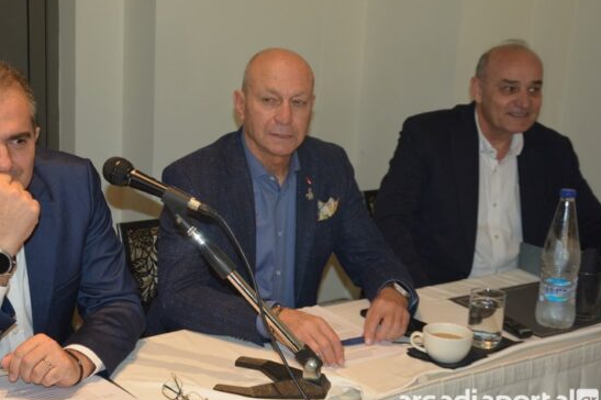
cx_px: 227
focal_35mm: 59
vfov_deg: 23.0
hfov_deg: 33.8
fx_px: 984
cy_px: 219
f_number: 4
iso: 900
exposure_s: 1/60
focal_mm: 28
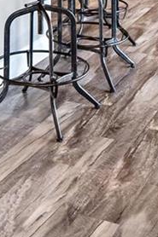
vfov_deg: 18.6
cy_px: -152
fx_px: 606
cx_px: 34
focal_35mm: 92
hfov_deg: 14.8
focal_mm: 8
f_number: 8
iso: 400
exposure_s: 1/2
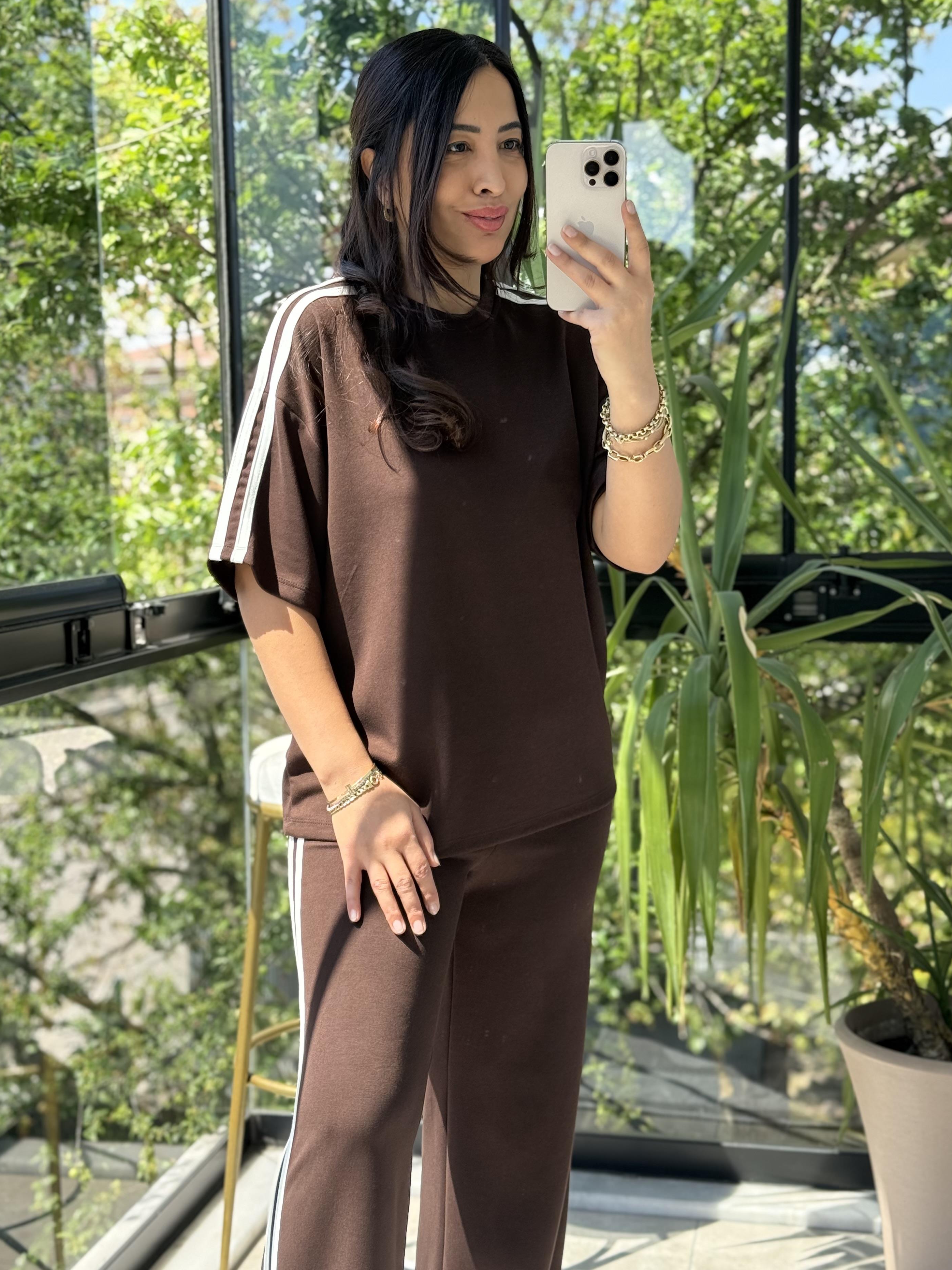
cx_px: 481
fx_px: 1907
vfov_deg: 36.8
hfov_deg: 28.0
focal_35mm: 52
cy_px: 647
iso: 100
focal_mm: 6.76
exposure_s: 1/411
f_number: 1.78
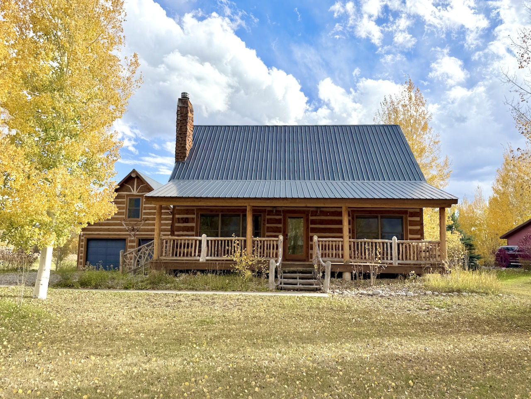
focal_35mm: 24
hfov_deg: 71.6
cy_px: 200
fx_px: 368
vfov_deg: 56.8
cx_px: 266
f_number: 1.78
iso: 80
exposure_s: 1/3953
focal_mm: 6.76
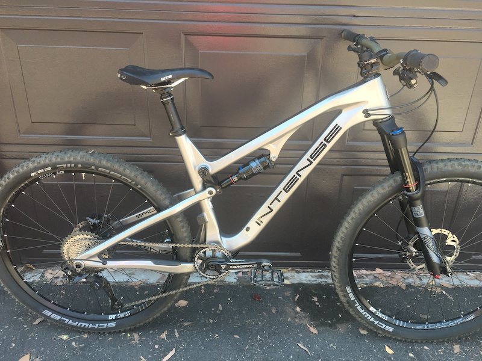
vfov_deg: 48.2
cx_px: 241
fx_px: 404
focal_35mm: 29
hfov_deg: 61.7
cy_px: 180
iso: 40
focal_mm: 4.15
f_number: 2.2
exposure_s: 1/120
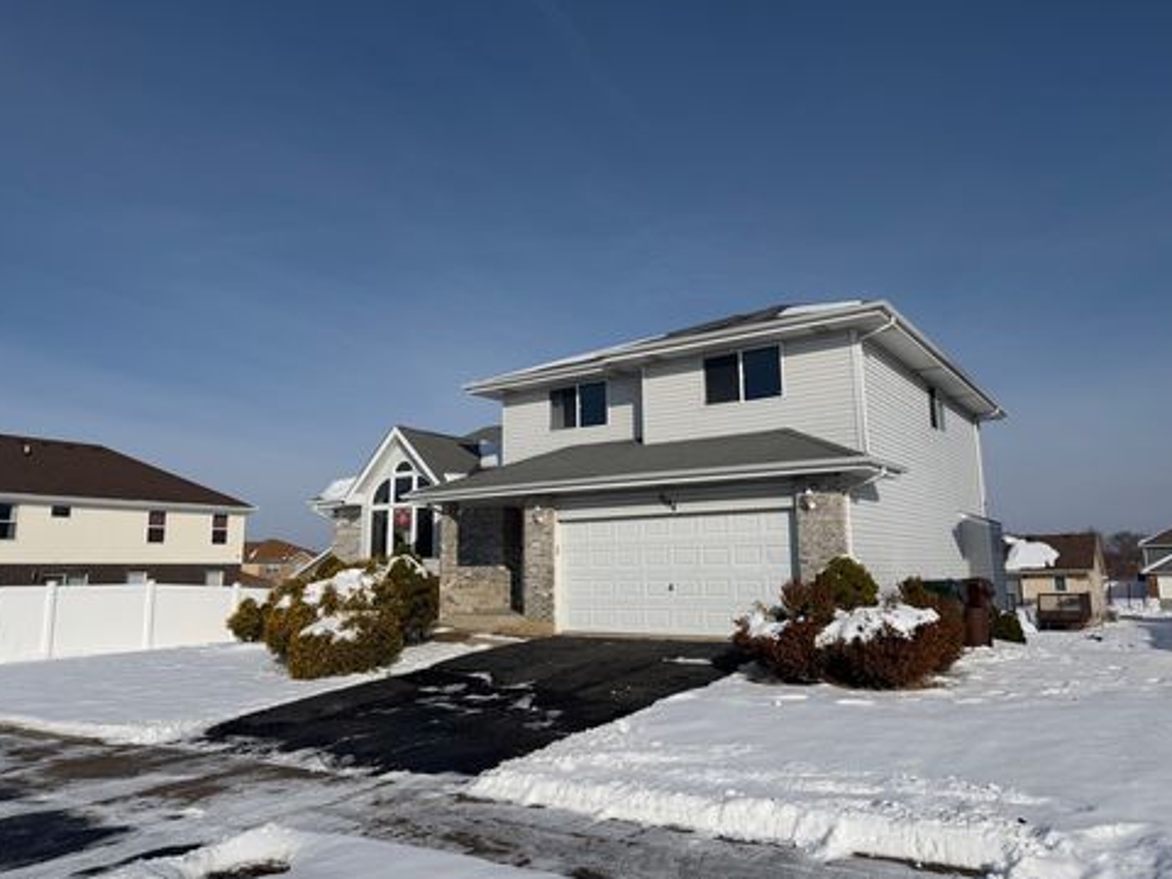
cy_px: 436
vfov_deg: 54.9
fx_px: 846
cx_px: 596
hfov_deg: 69.4
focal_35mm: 25
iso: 80
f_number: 1.78
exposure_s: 1/17544
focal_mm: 6.76
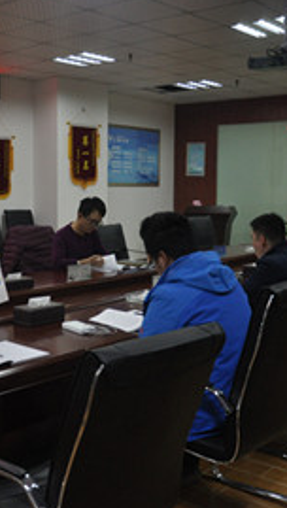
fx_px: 593
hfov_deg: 27.0
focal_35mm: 44
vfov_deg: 46.3
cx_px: 91
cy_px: 251
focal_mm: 18
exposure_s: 1/50
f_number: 3.5
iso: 800
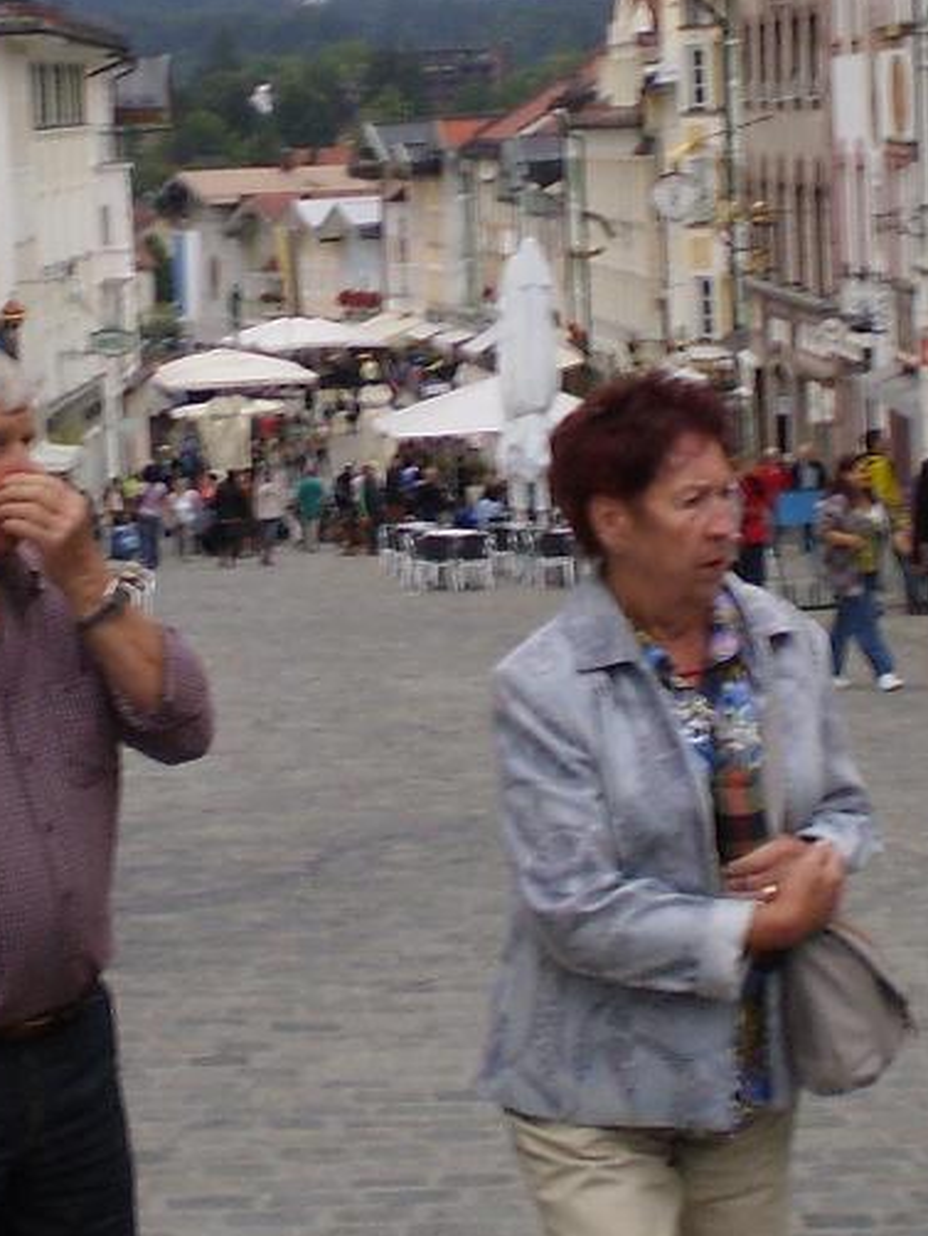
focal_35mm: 117
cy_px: 192
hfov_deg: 12.7
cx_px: 478
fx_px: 4179
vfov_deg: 16.7
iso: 64
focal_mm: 6.3
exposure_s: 1/250
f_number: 3.1
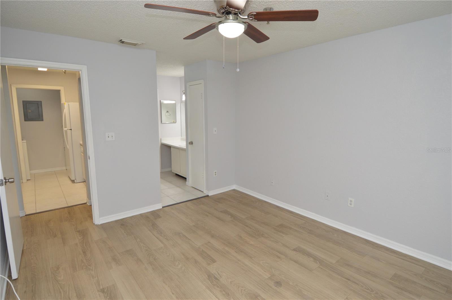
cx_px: 226
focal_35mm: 18
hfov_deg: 90.1
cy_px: 150
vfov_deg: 67.3
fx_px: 226
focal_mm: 12
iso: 400
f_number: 4
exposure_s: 1/60
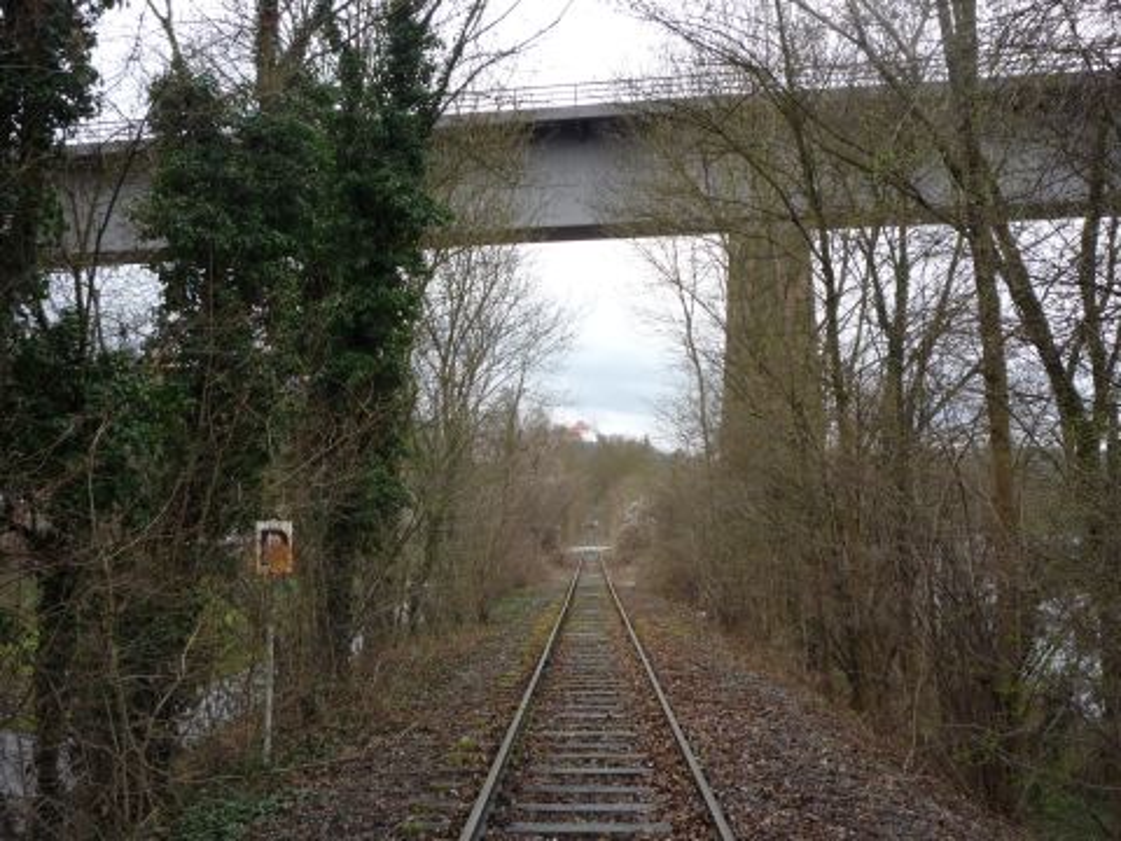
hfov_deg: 50.1
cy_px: 420
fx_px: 1198
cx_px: 560
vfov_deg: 38.7
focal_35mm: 37
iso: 100
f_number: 4
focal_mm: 5.2
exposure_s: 1/200
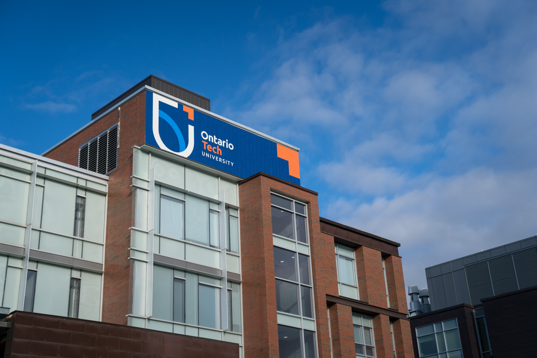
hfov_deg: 38.2
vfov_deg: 26.0
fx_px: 776
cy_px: 179
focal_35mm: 52
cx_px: 268
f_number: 2.8
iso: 200
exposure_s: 1/5000
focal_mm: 52
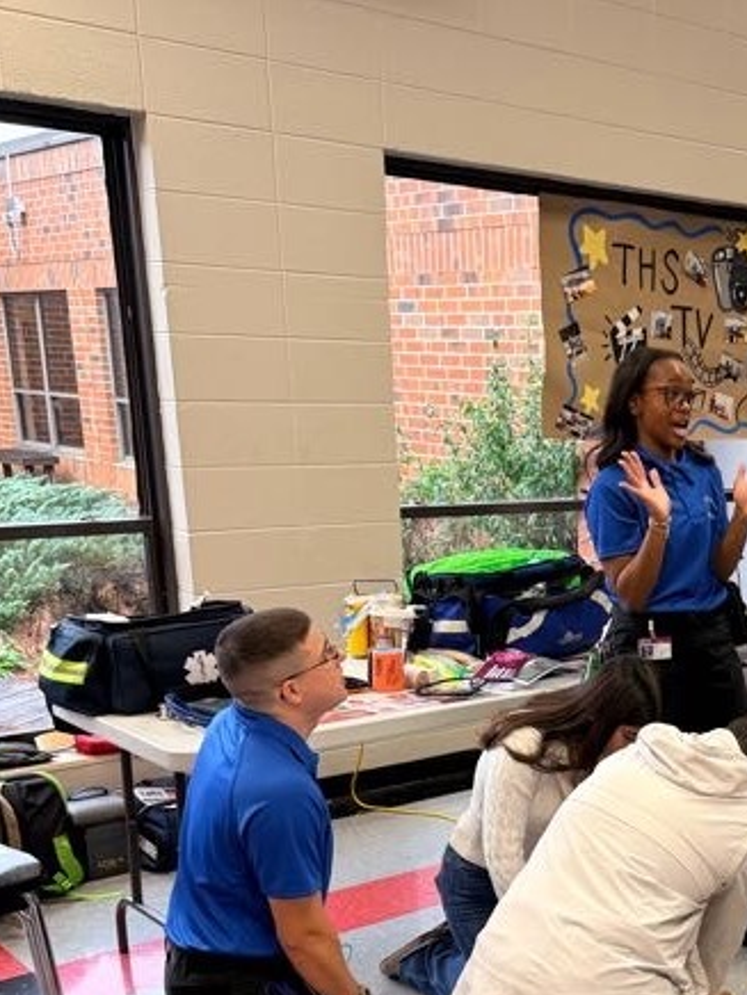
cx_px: 707
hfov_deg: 29.8
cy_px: 840
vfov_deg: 39.1
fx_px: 1324
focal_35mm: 46
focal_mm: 6.76
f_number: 1.78
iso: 125
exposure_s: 1/60
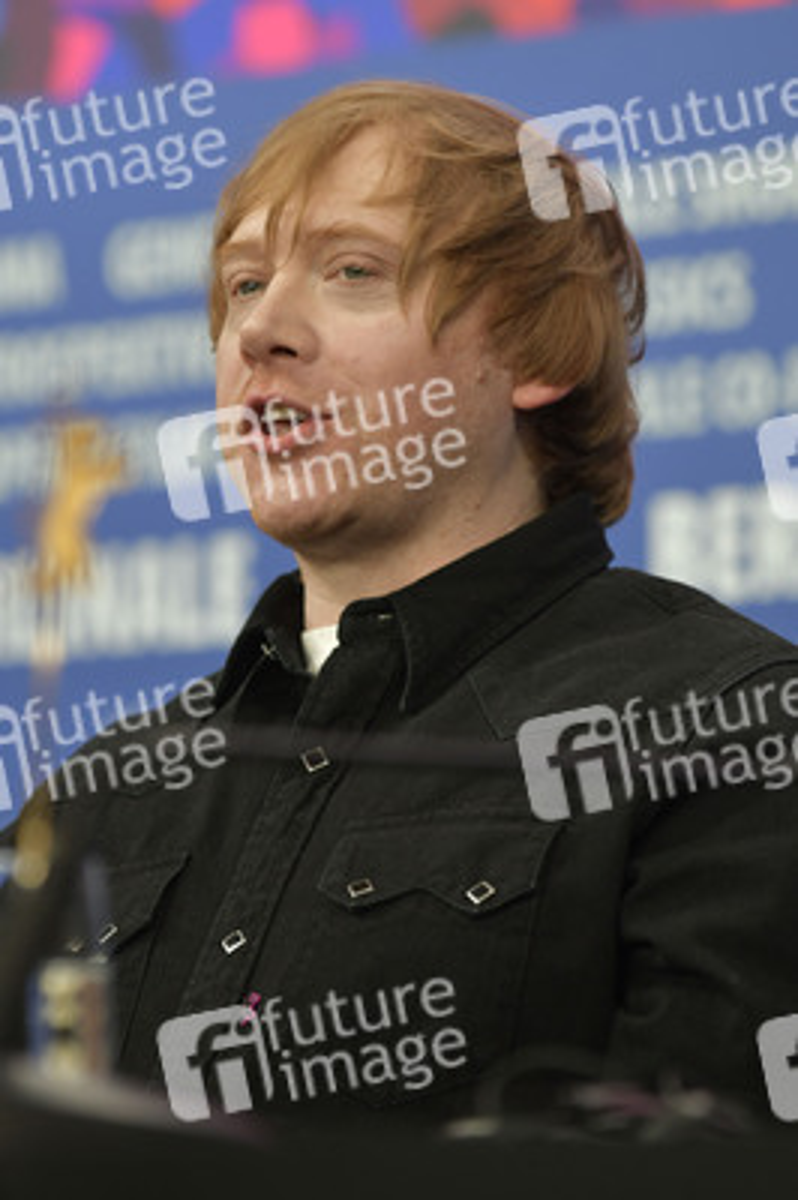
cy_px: 600
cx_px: 399
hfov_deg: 6.9
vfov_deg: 10.3
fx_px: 6661
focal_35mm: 200
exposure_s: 1/250
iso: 1250
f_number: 4.5
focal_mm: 200
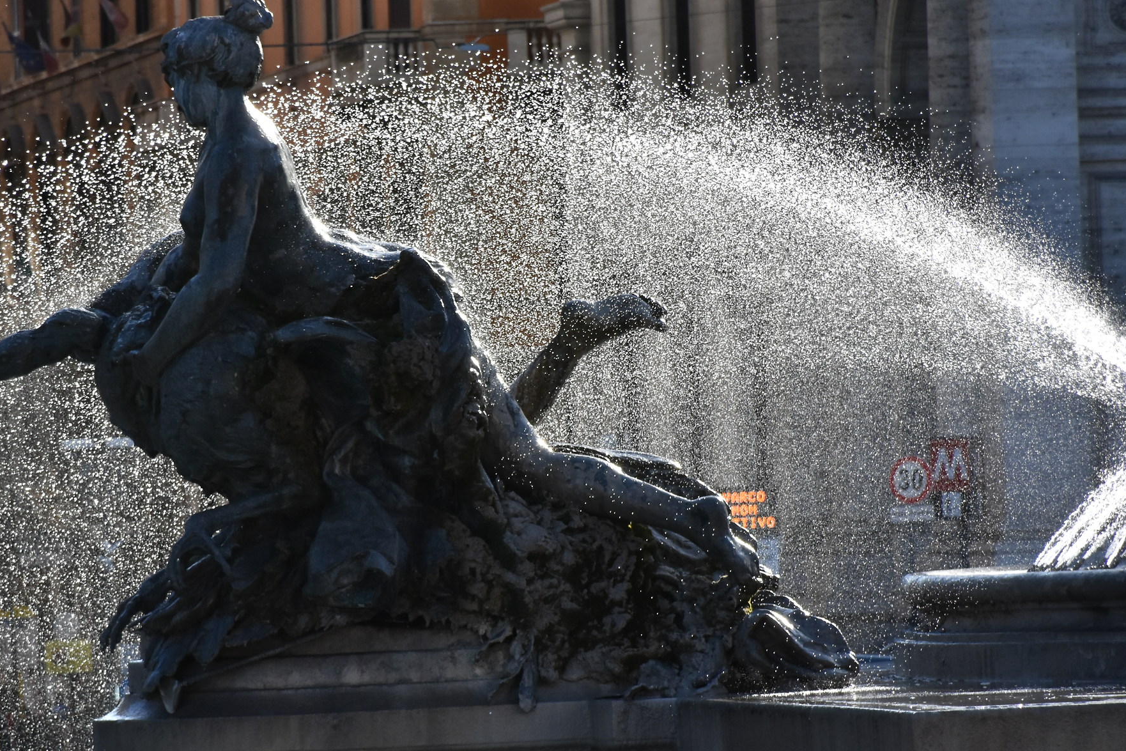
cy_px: 434
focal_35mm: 286
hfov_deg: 7.2
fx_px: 8946
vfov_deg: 4.8
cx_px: 387
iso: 800
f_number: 9
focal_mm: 140
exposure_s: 1/1250
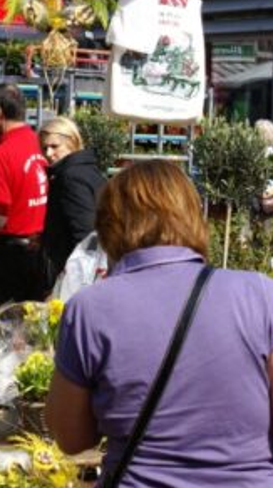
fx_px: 1886
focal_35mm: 146
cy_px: 234
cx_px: 47
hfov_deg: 8.3
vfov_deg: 14.7
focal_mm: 45
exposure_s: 1/160
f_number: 8
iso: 100
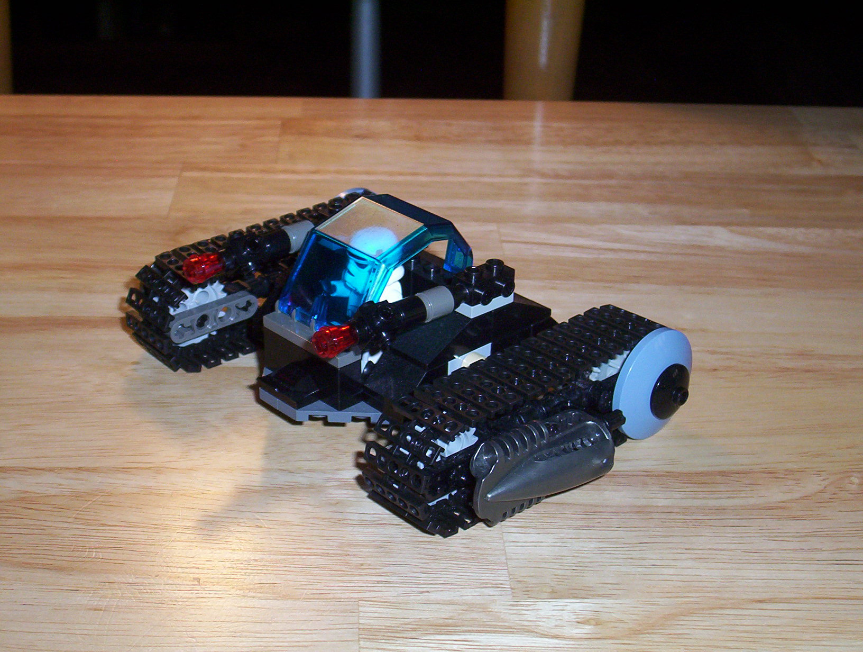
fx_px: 1649
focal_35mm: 66
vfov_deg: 22.3
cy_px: 326
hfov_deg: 29.3
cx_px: 432
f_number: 3.26
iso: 140
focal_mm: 8.74
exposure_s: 1/80.5
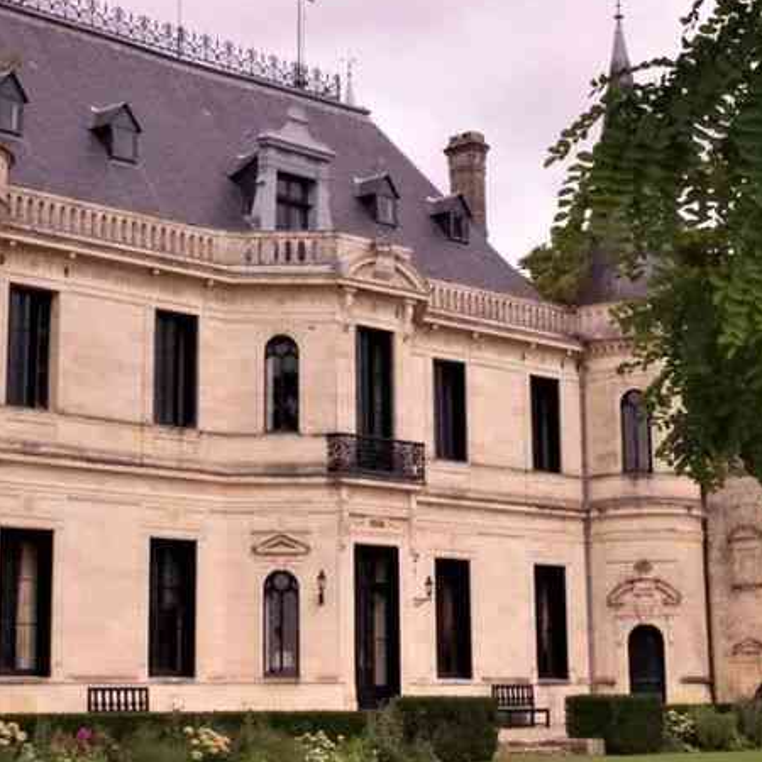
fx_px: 1793
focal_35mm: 72
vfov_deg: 23.9
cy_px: 285
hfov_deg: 24.0
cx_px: 366
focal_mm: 26.25
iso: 3200
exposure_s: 1/3200
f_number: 13
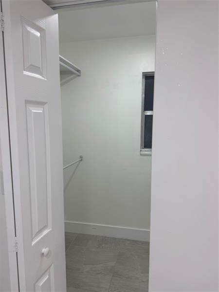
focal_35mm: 24
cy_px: 146
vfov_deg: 71.6
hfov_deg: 56.8
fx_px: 202
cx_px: 110
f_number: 1.78
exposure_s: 1/120
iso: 100
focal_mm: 6.76
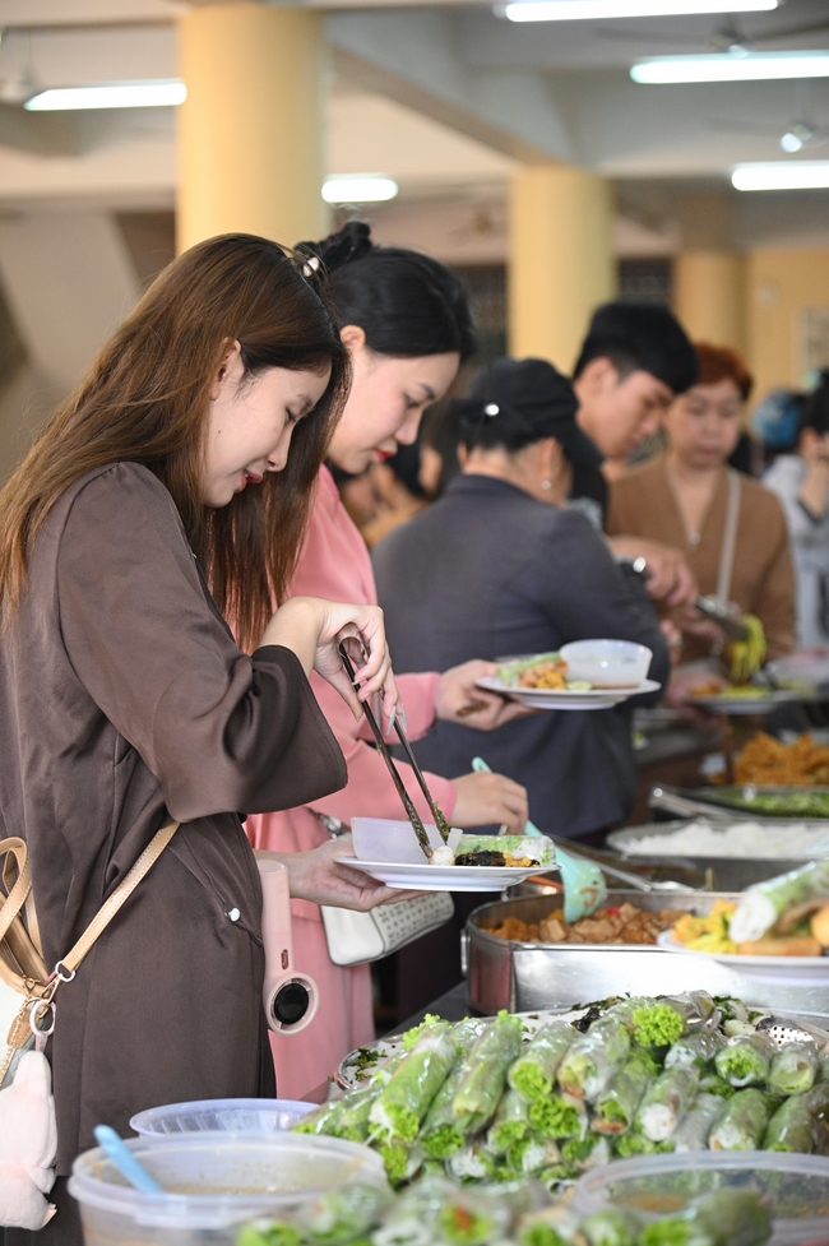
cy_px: 623
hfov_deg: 14.8
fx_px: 3182
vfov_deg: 22.2
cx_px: 414
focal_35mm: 92
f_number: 4.5
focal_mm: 92
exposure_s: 1/160
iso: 2500
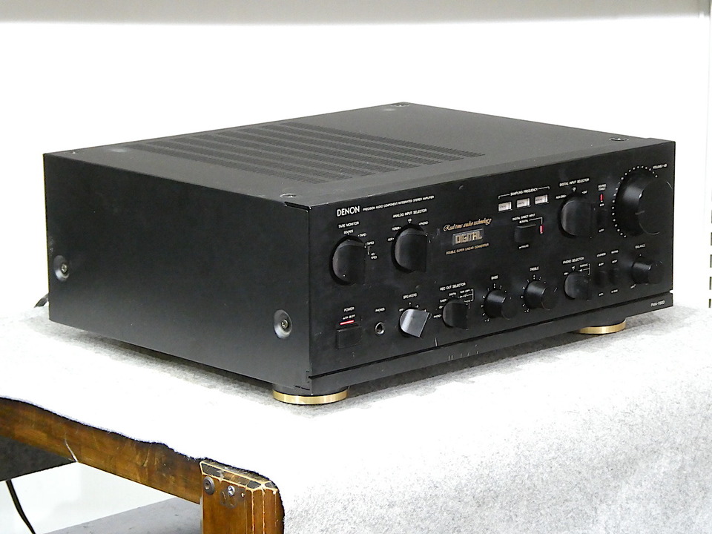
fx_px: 2365
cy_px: 267
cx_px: 356
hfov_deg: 17.1
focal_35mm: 115
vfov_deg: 12.9
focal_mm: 20.6
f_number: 5.6
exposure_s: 1/13
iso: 1600
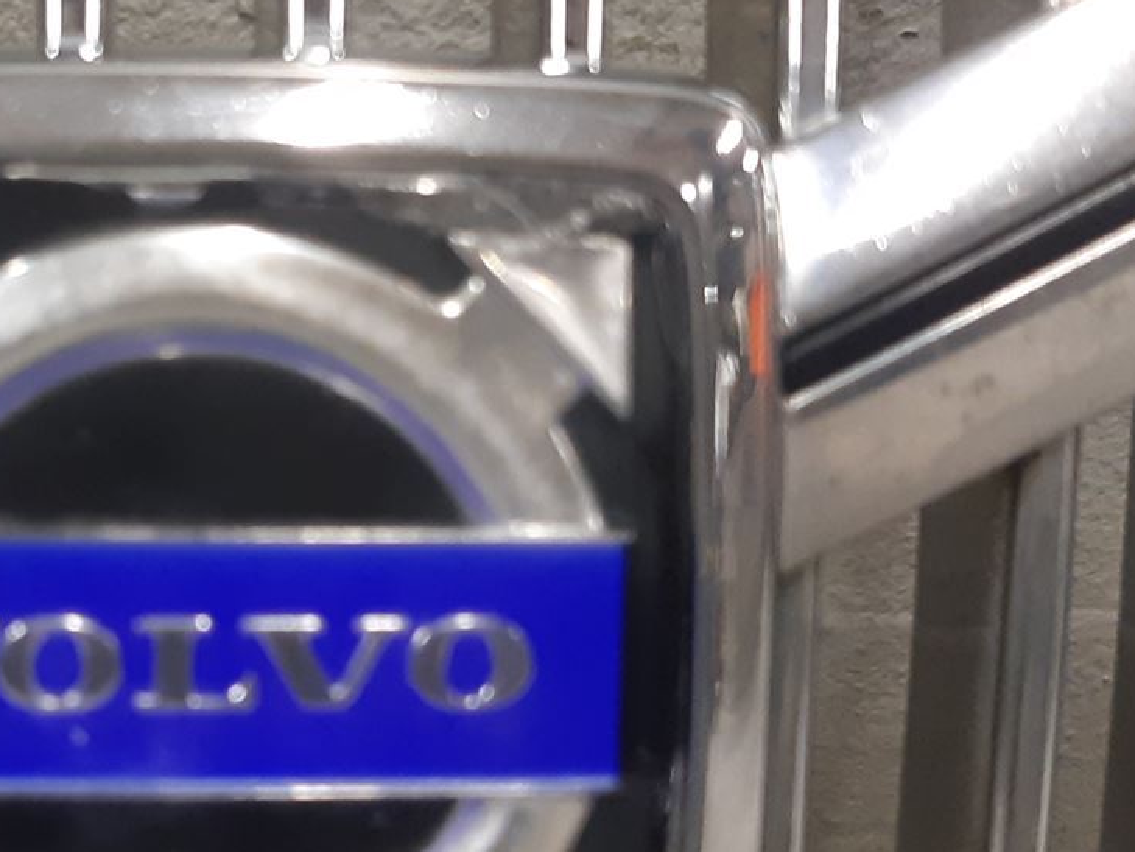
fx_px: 2394
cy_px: 484
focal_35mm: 73
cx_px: 209
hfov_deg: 26.1
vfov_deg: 20.2
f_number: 1.7
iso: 200
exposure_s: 1/50
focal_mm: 3.93
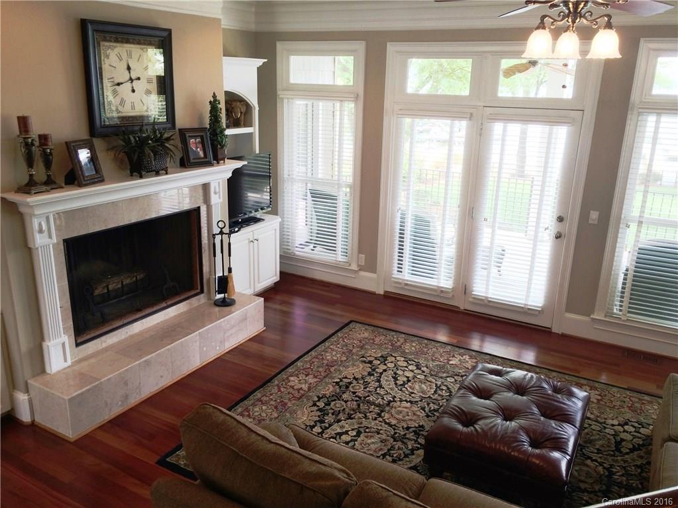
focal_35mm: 29
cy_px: 254
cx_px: 339
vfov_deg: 48.2
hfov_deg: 61.7
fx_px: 568
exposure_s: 1/40
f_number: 2.2
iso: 32
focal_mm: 4.15
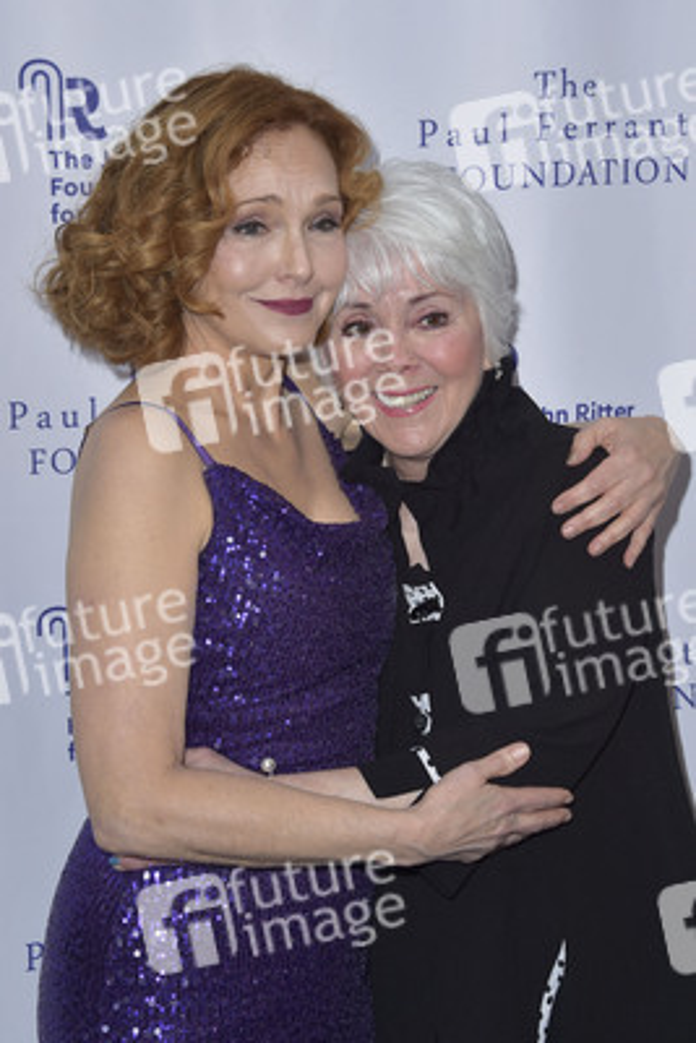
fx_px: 2260
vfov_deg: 26.0
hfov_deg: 17.5
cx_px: 348
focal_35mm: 78
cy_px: 522
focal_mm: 78
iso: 400
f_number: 6.3
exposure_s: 1/250
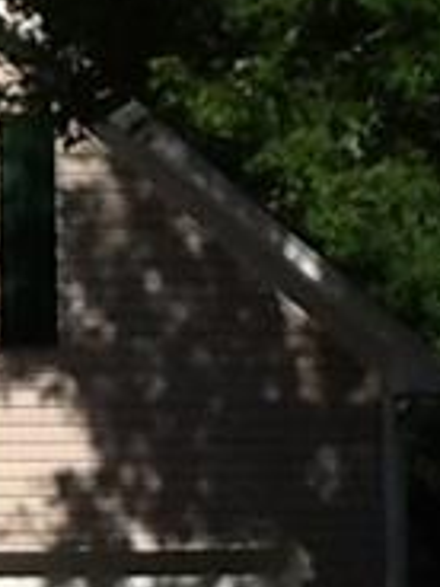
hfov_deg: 7.7
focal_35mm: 184
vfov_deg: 10.7
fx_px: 3118
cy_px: 510
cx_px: -456
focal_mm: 2.03
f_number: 2.4
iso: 40
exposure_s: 1/2433
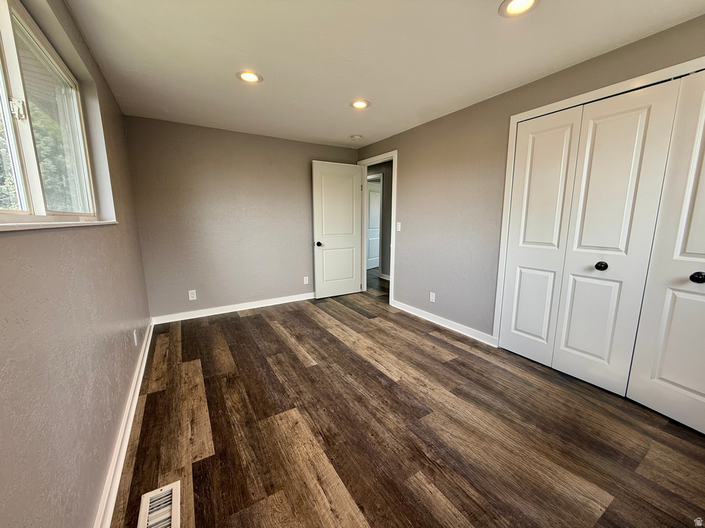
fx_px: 285
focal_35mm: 14
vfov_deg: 85.7
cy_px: 264
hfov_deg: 102.1
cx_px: 352
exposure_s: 1/120
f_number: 2.2
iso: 80
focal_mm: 2.22
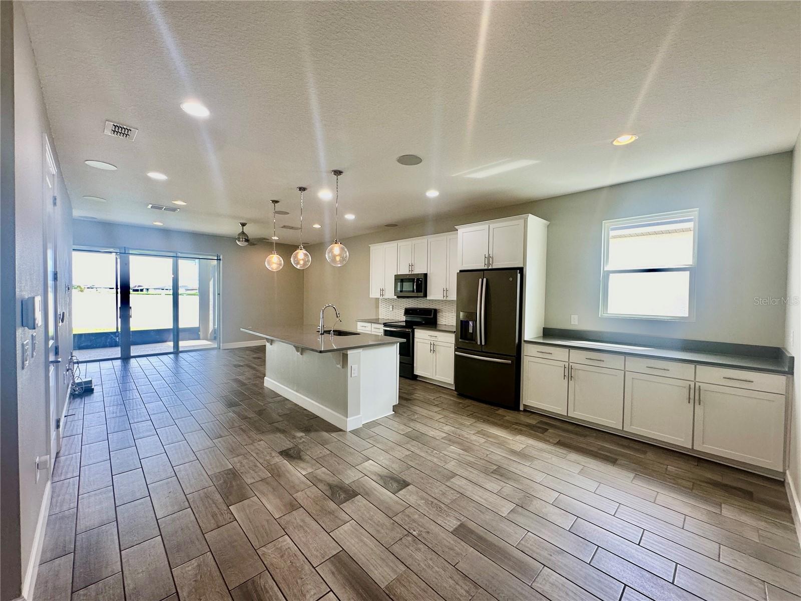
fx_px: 324
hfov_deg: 102.1
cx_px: 400
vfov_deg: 85.7
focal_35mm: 14
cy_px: 300
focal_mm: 2.22
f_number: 2.2
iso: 125
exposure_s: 1/120
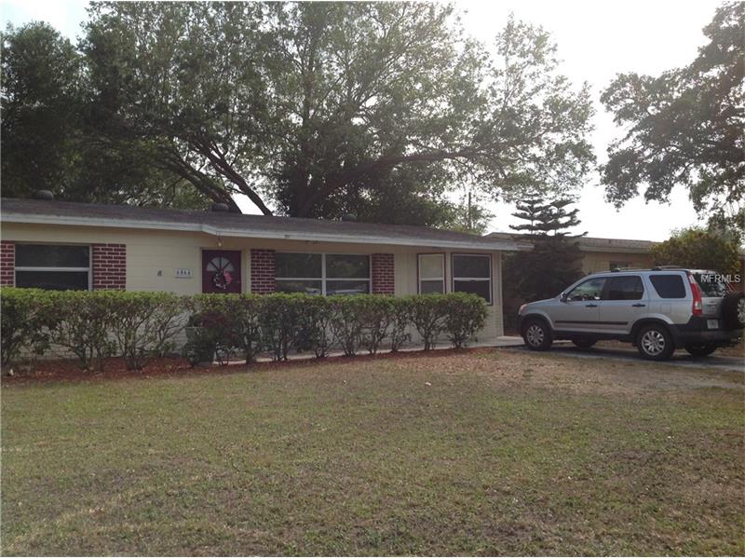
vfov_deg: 40.7
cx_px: 372
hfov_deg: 52.6
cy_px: 280
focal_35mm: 35
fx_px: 753
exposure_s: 1/1374
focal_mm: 4.28
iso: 50
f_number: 2.4
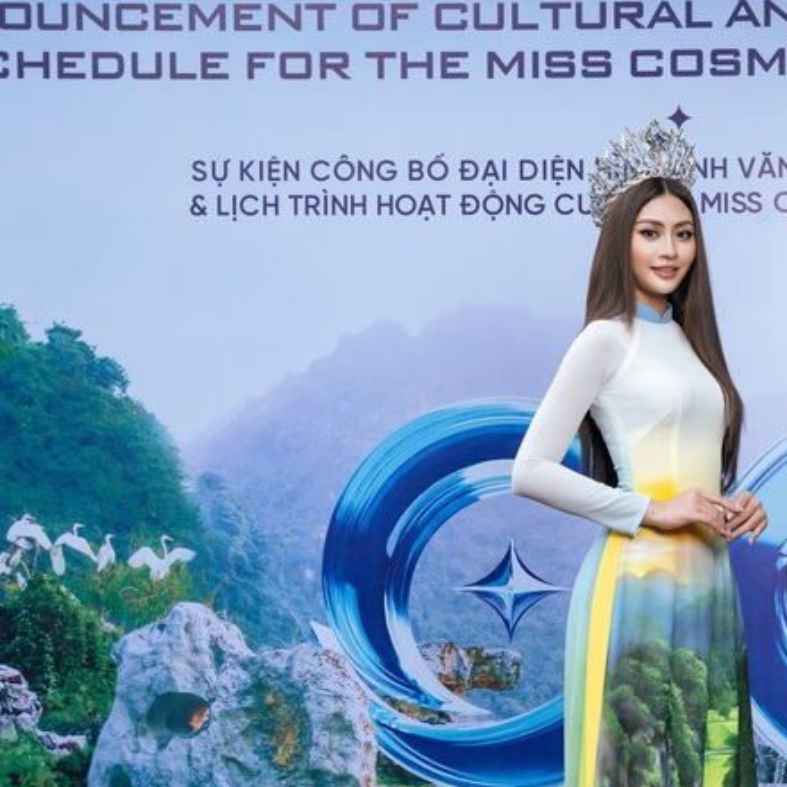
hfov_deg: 23.1
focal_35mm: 73
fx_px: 1891
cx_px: 655
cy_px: 493
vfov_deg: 23.5
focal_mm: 44.3
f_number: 6.3
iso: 160
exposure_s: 1/160
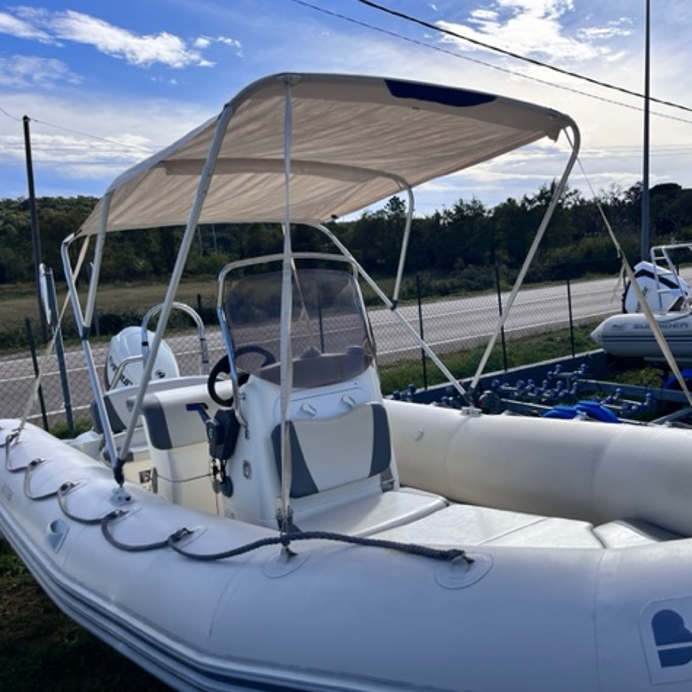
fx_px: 701
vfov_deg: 52.5
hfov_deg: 52.2
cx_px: 413
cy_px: 343
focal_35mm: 31
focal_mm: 5.1
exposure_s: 1/3876
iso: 50
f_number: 1.6
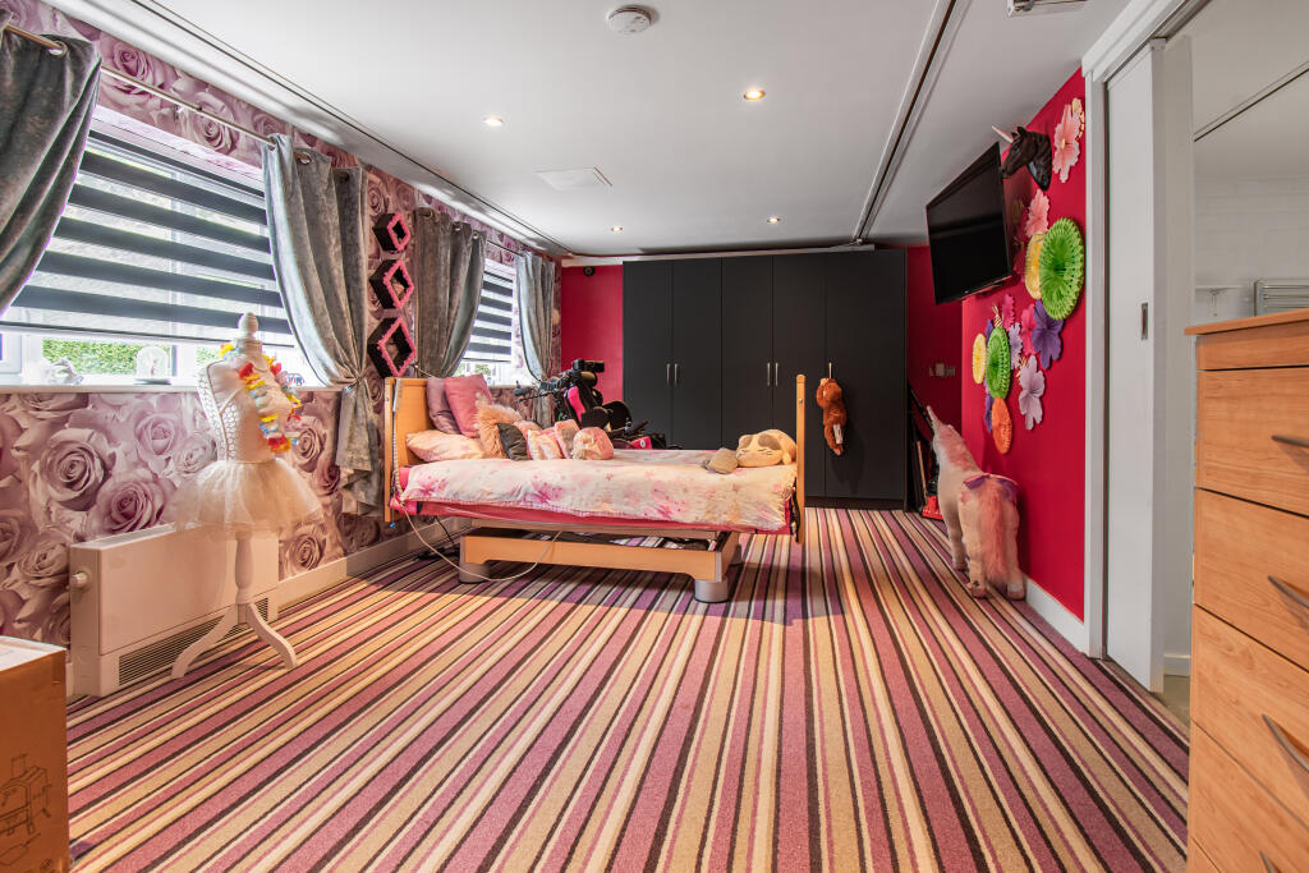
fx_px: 582
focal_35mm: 16
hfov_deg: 96.7
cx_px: 654
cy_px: 436
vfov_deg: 73.8
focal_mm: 11
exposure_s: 1
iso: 100
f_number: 8
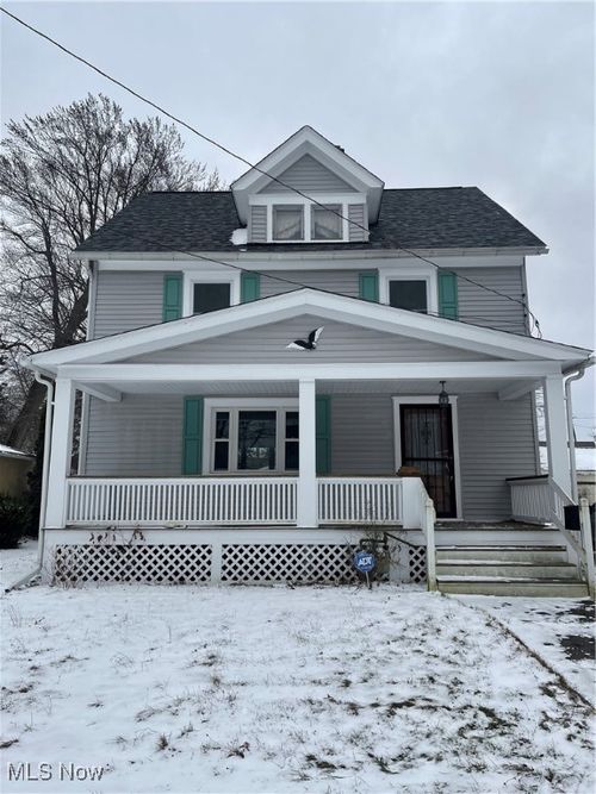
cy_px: 397
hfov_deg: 54.9
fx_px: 574
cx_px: 298
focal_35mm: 25
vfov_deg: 69.4
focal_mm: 5.1
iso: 32
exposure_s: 1/2857
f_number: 1.6
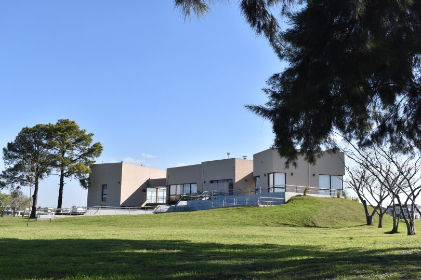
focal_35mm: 36
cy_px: 140
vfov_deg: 36.9
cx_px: 210
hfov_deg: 53.1
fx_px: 421
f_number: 8
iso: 220
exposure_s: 1/500
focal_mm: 24
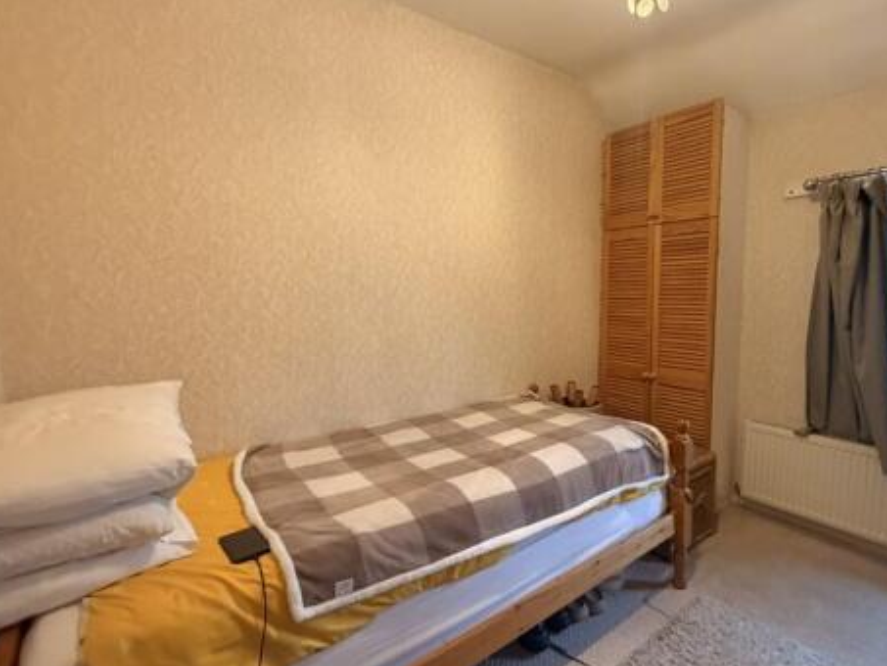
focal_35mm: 18
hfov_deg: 86.7
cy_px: 330
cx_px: 528
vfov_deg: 71.6
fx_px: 461
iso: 500
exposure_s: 1/50
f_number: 2.2
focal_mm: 2.22
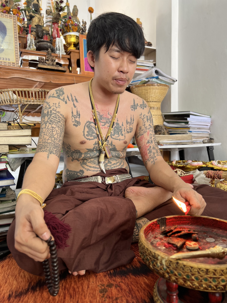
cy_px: 152
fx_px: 227
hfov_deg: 53.1
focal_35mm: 26
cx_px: 114
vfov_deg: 67.3
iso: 100
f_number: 1.5
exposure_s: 1/50
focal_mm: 5.7
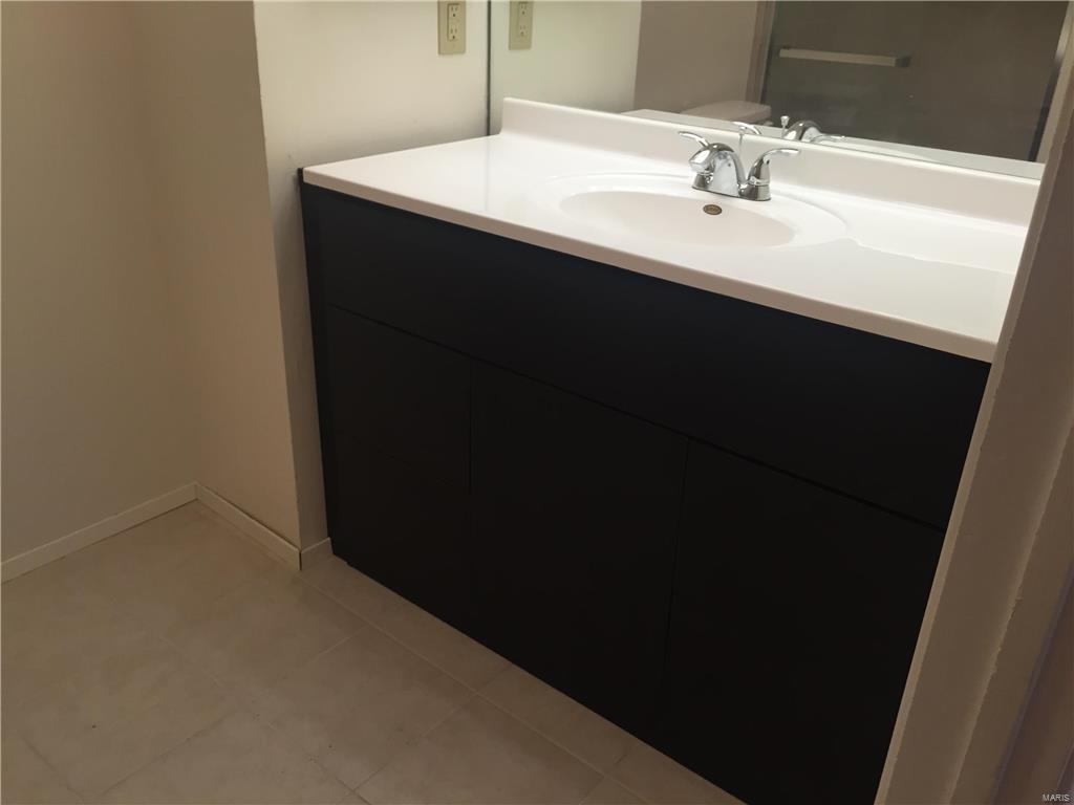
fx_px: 900
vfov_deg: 48.2
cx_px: 537
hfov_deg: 61.7
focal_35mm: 29
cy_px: 402
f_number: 2.2
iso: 32
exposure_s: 1/30
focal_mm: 4.15
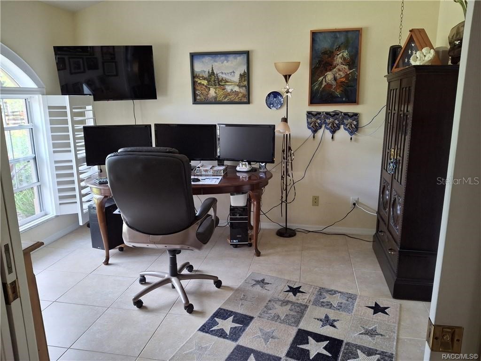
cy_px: 180
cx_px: 240
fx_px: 347
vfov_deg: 54.9
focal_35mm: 25
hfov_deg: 69.4
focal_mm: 4.69
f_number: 1.8
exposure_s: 1/60
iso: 160
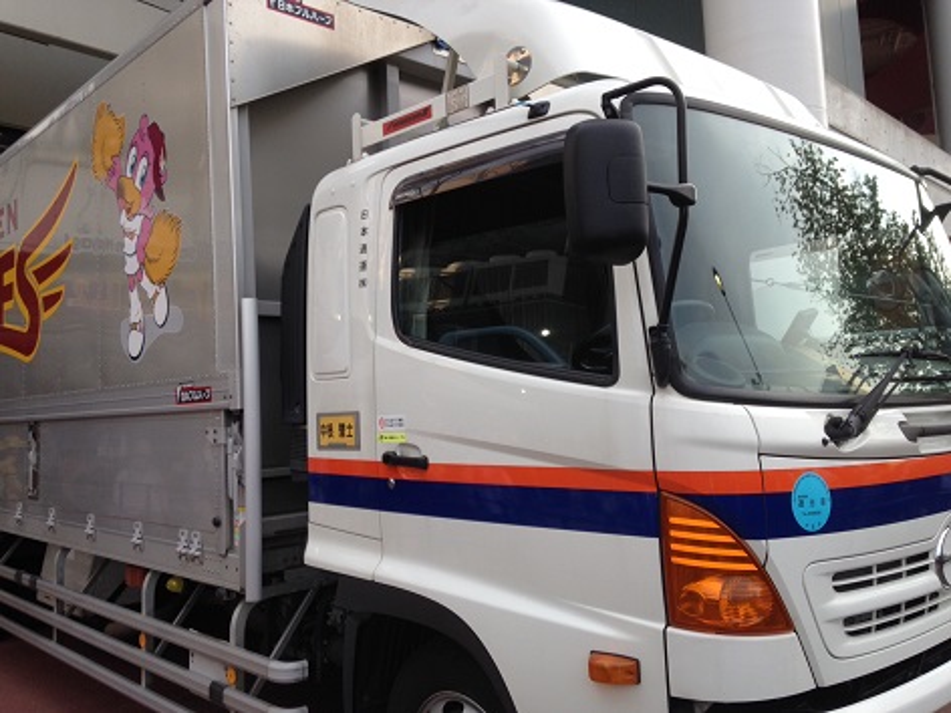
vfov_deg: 42.9
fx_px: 907
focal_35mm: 33
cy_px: 356
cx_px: 476
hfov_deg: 55.4
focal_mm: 4.12
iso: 50
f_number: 2.4
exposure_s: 1/253
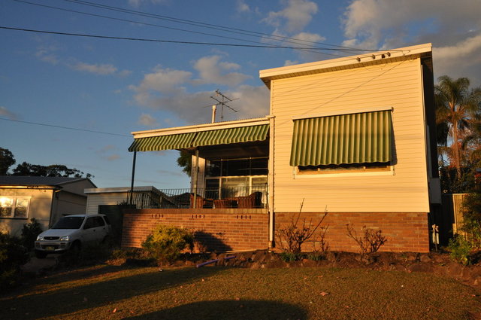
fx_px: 400
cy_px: 160
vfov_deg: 43.5
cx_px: 240
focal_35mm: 30
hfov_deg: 62.0
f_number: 11
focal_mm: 20
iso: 800
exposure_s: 1/500
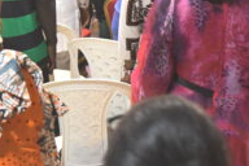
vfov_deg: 11.0
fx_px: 858
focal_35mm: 124
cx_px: 127
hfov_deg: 16.5
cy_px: 23
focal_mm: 31
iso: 2000
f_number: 2.8
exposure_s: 1/60
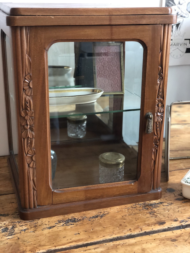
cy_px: 126
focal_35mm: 52
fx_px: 381
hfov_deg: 28.0
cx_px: 95
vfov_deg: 36.8
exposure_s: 1/8
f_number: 2.4
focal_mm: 6
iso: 160
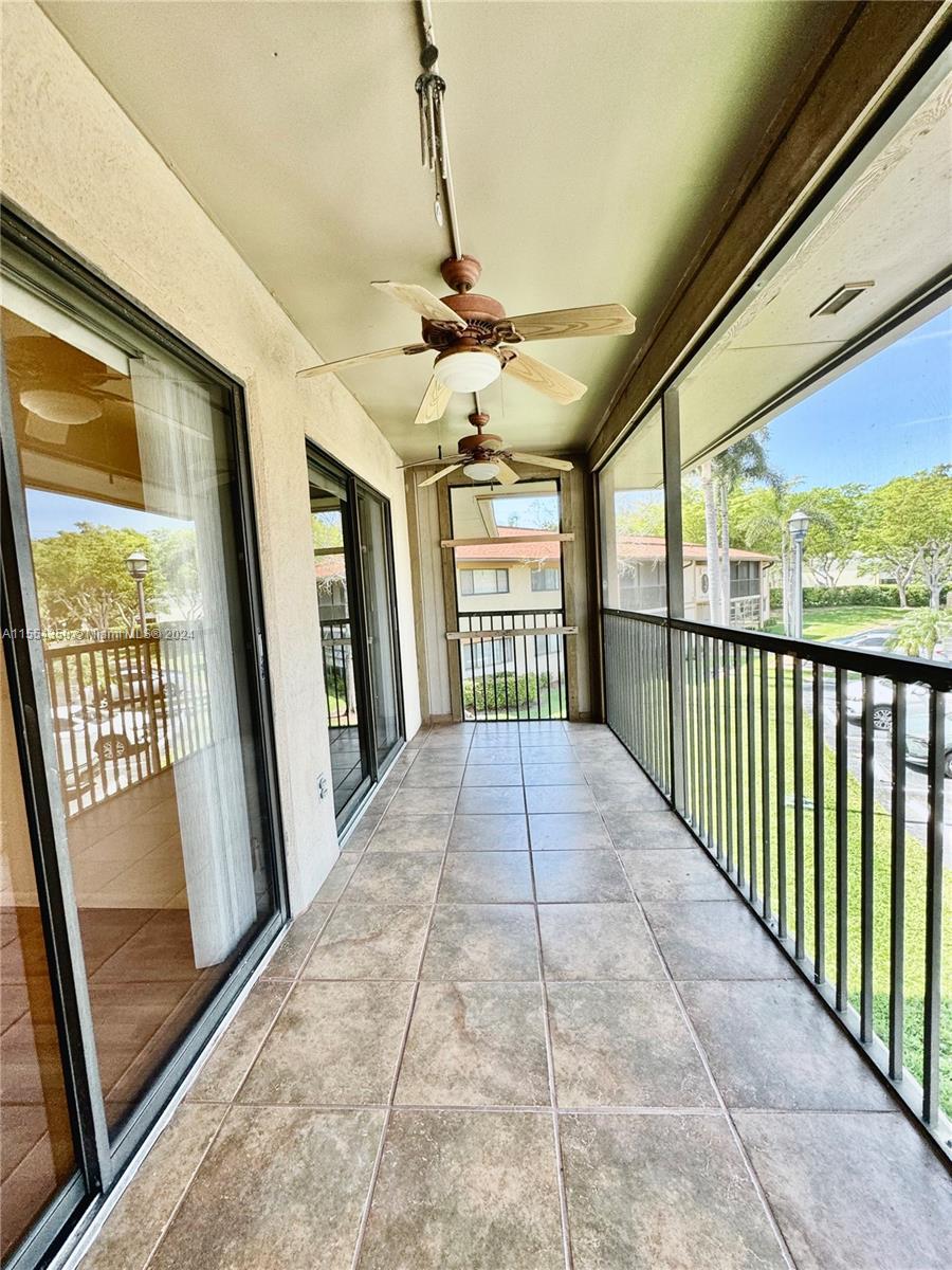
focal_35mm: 14
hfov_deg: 85.7
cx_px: 476
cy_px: 635
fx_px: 513
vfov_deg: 102.1
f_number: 2.2
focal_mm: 2.22
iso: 64
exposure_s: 1/99
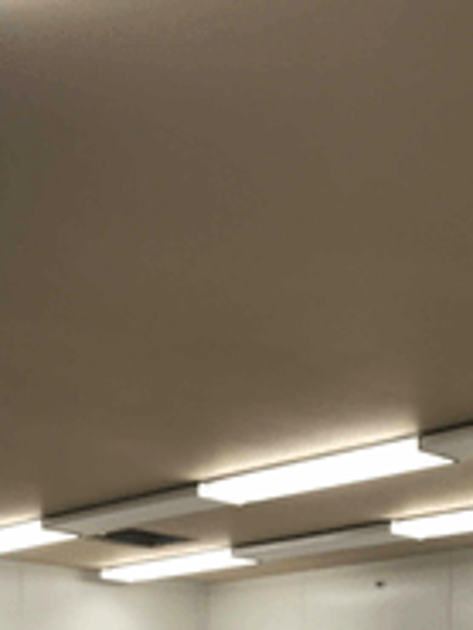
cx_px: 446
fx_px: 1237
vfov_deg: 25.8
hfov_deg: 21.1
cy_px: 742
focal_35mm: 68
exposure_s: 1/60
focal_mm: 3.99
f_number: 1.8
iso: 25
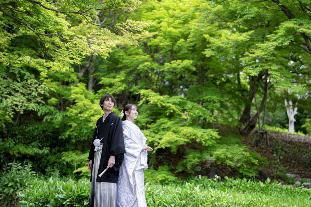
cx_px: 156
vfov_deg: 27.0
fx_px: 432
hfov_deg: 39.6
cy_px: 104
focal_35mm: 50
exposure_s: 1/1600
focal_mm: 50
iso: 200
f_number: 1.8
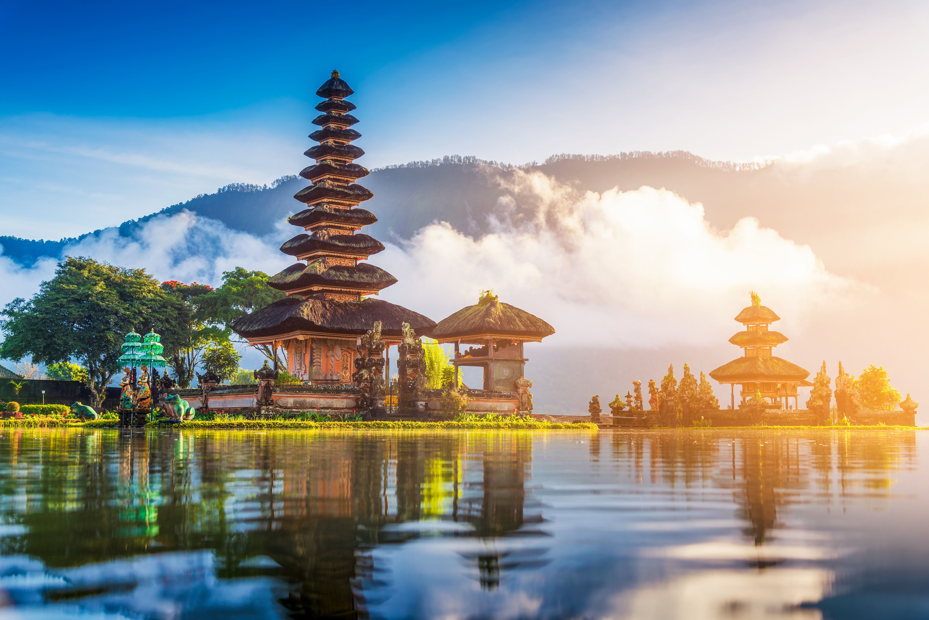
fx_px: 1136
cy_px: 310
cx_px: 464
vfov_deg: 30.5
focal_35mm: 44
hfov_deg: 44.5
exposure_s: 1/320
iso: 100
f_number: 5.6
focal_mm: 44
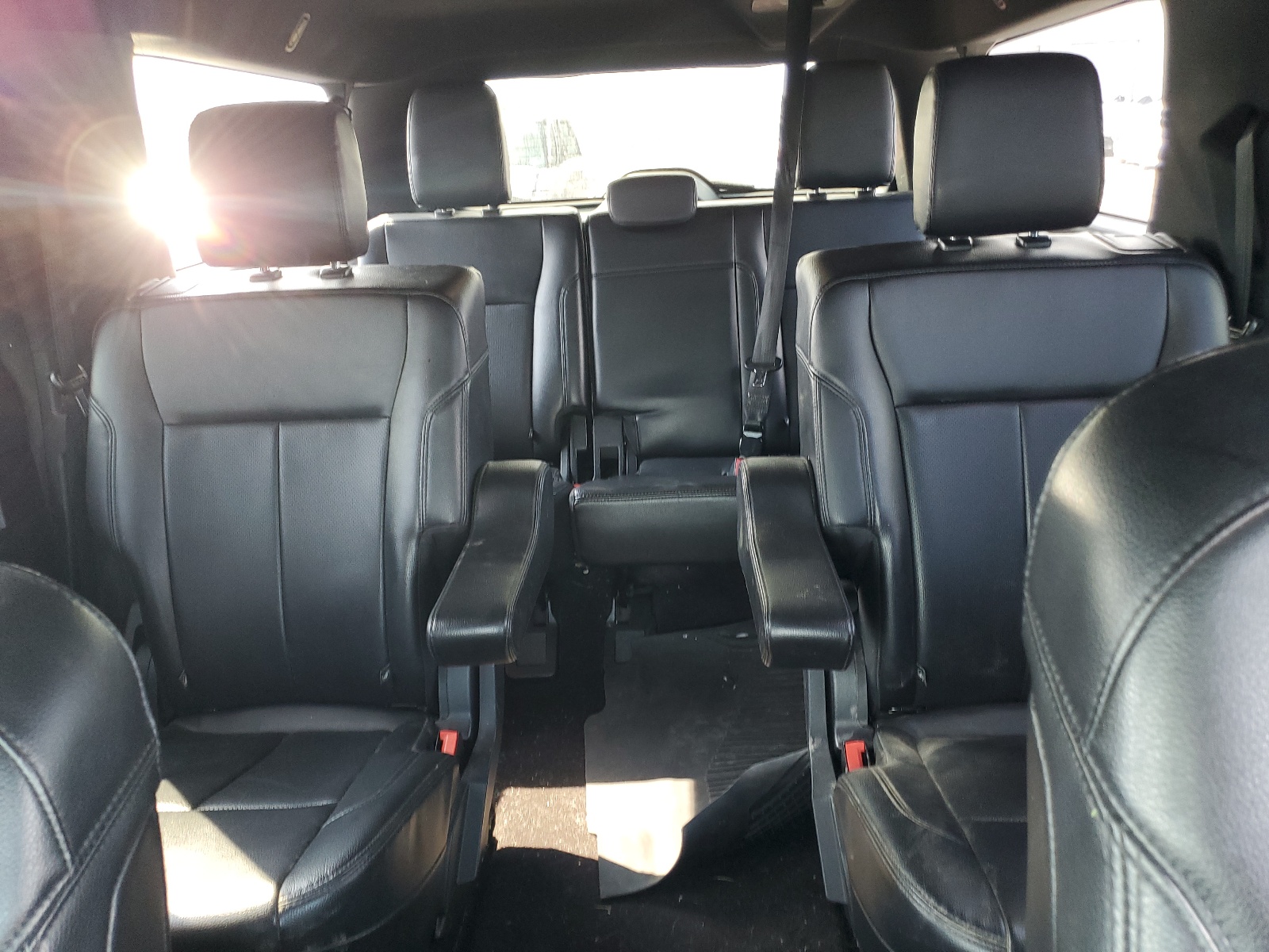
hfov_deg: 67.3
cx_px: 634
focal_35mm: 26
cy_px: 476
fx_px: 953
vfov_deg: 53.1
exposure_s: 1/60.2
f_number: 1.5
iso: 101
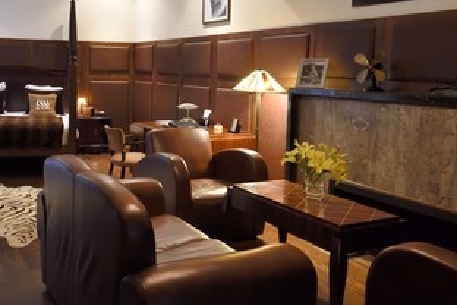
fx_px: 495
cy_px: 114
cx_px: 155
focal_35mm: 39
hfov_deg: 48.8
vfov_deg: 34.0
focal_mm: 29
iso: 3200
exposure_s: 1/15
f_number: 7.1
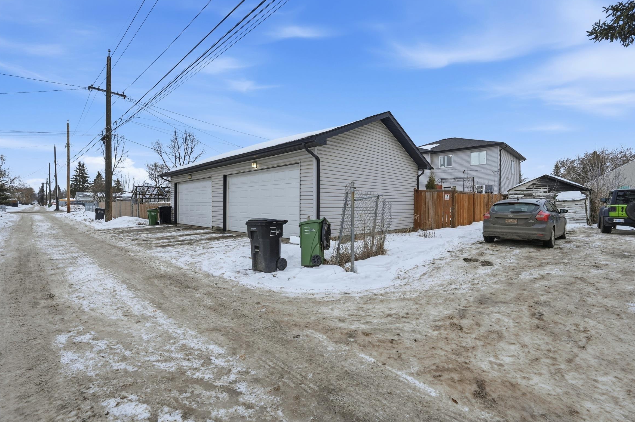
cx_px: 311
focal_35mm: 15
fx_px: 264
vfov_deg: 77.2
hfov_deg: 100.4
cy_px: 206
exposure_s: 1/400
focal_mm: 14
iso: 100
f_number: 8
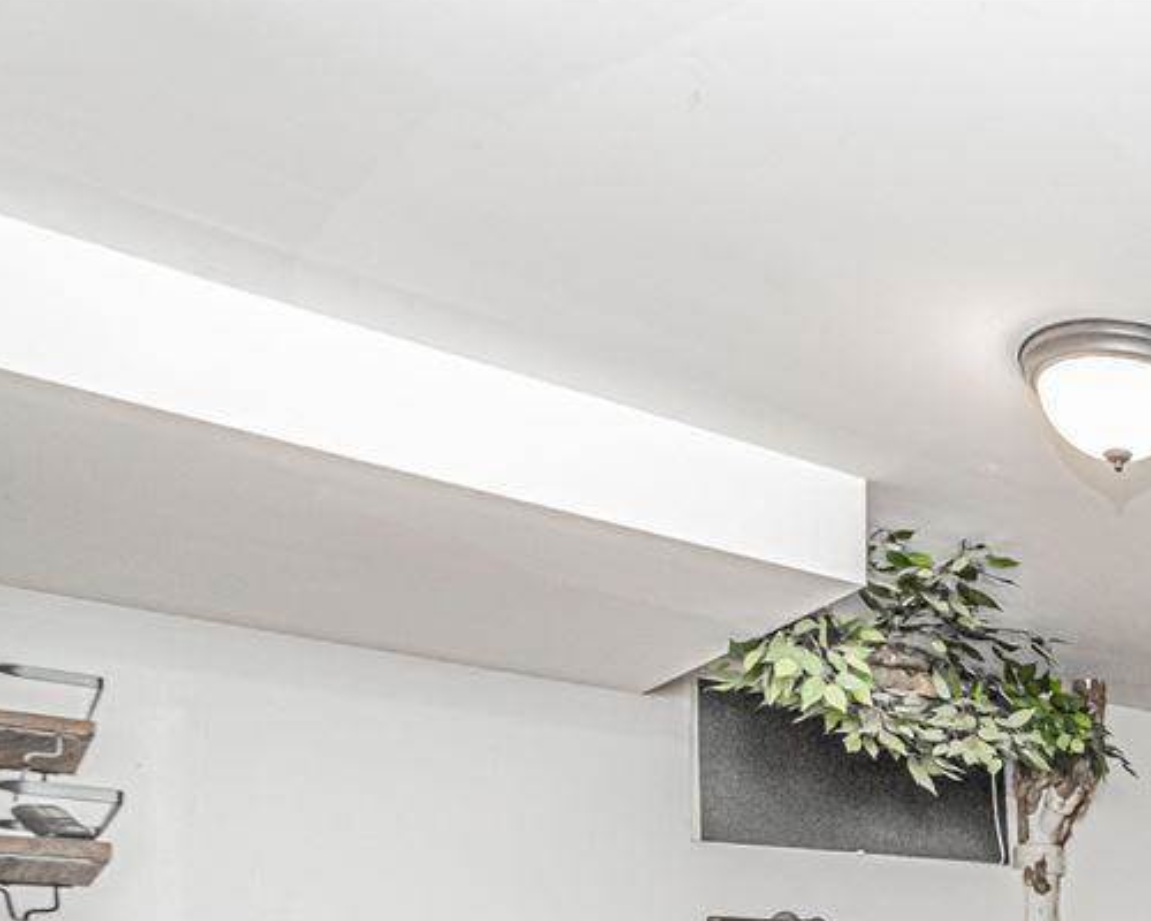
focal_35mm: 36
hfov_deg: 37.5
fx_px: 1226
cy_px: 966
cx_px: 1390
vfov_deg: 36.1
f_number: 10
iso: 3200
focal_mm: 10
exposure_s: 1/60
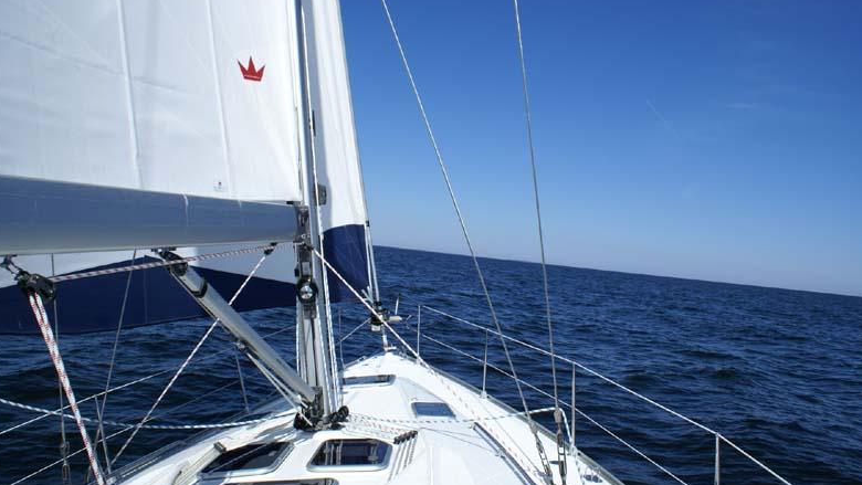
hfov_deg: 66.1
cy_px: 194
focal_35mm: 29
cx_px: 434
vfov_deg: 40.0
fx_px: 663
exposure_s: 1/320
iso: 100
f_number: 10
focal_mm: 18
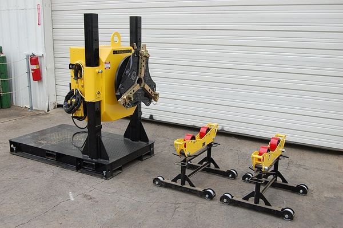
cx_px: 172
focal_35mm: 39
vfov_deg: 34.1
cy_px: 114
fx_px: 371
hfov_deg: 49.6
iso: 200
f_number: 6.3
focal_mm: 26
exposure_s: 1/160
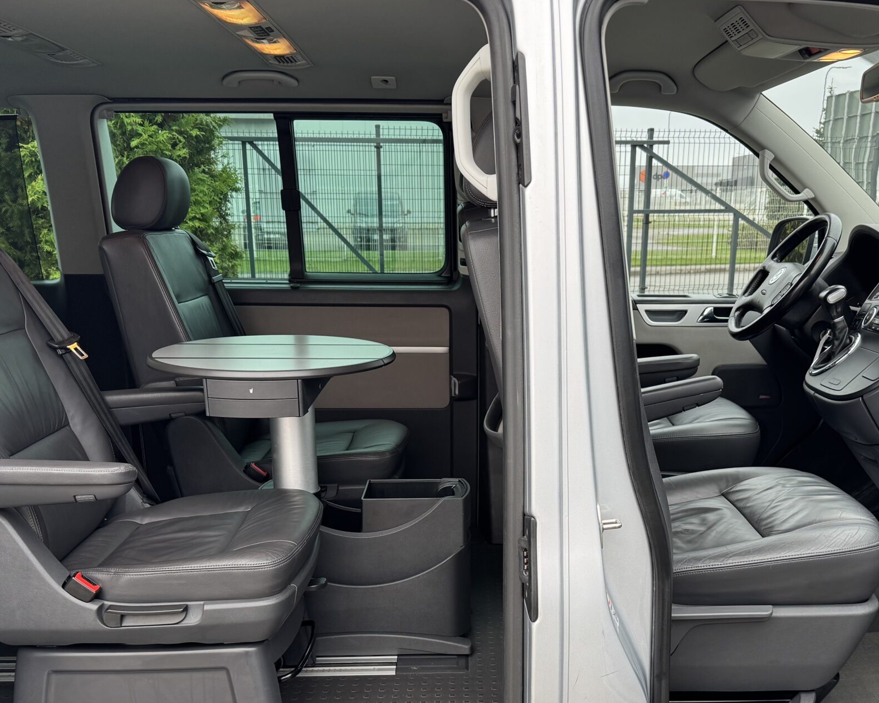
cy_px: 484
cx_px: 485
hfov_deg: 47.9
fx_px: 989
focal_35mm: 38
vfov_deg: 38.6
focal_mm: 6.76
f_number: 1.78
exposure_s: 1/121
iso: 100
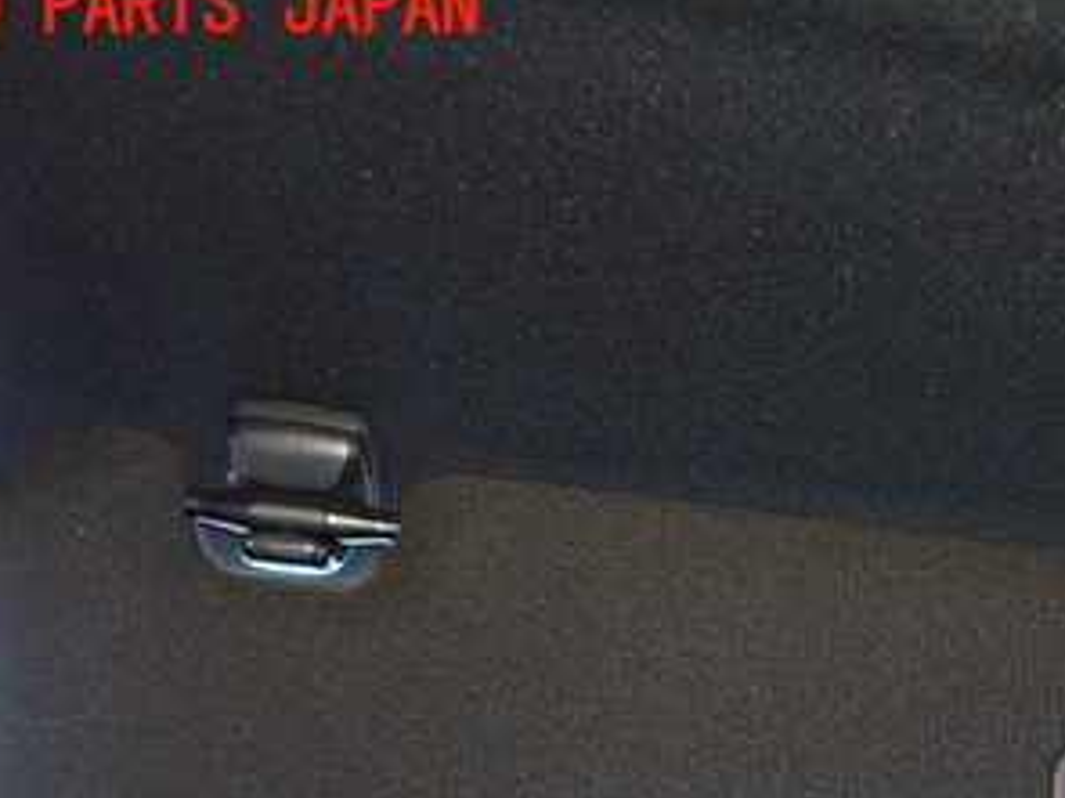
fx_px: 1876
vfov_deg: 23.1
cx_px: 906
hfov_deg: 30.6
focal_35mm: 61
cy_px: 776
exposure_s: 1/15
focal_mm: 5.4
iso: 800
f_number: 2.3
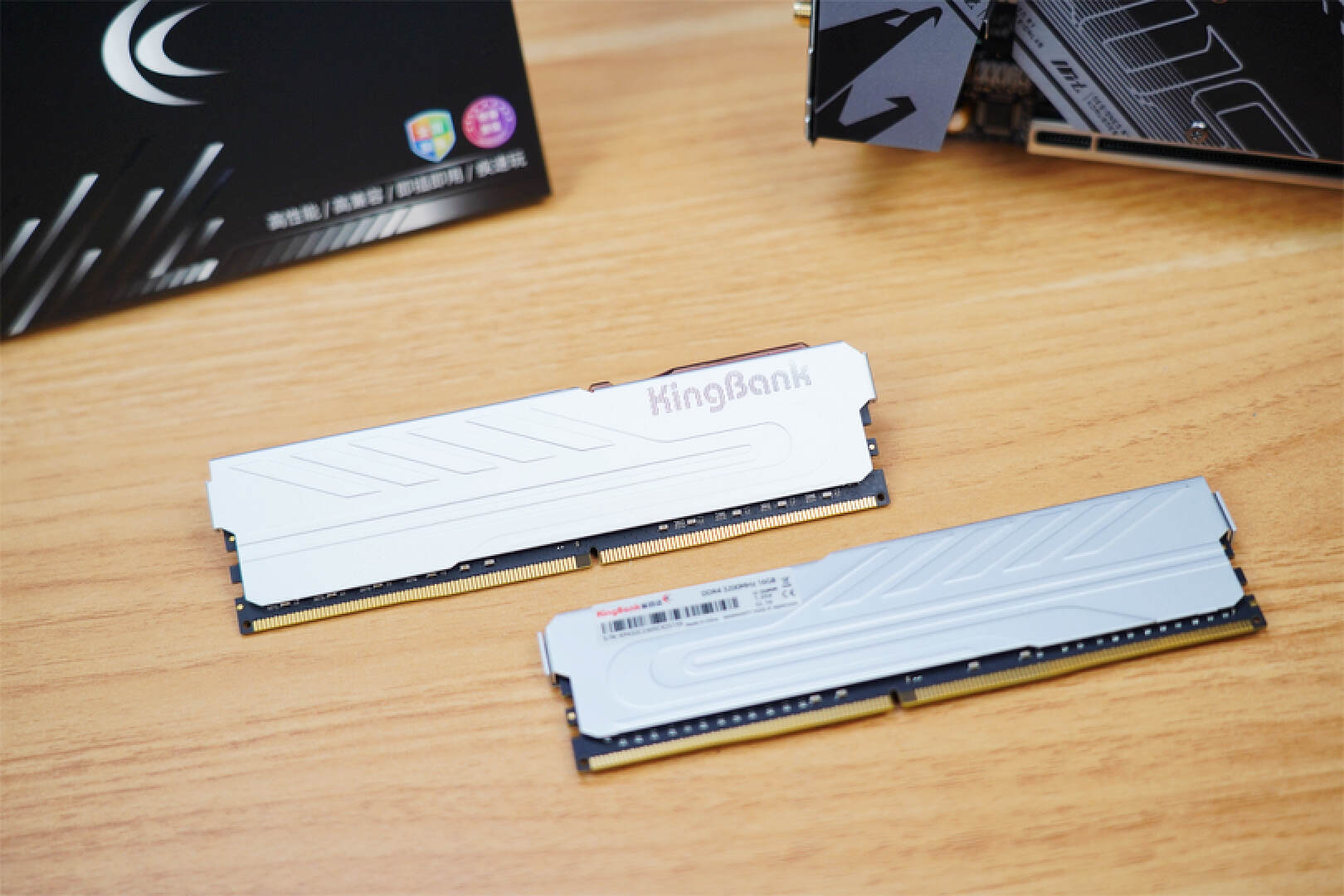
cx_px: 672
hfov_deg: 37.5
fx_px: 1979
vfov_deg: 25.5
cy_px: 448
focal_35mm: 53
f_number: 4
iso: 400
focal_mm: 53
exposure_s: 1/100
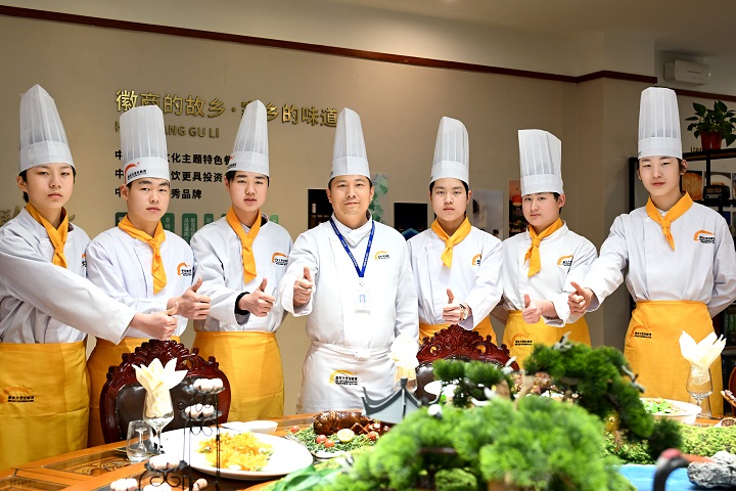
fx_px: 818
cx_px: 368
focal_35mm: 40
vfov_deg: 33.4
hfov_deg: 48.5
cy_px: 246
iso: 1000
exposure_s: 1/125
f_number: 4
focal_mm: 40
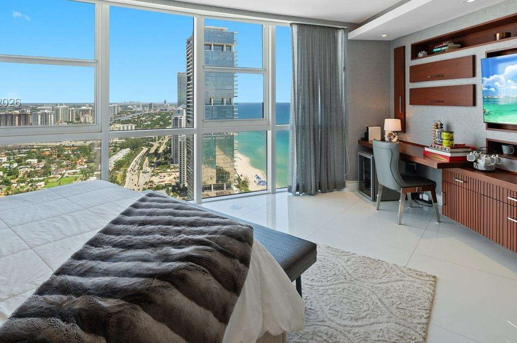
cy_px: 103
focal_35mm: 21
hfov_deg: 81.3
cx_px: 257
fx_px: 301
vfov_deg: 57.5
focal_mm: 14
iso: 200
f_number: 8
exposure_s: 1/20
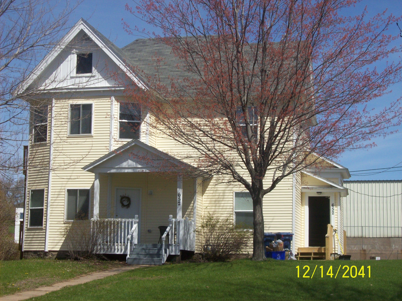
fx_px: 813
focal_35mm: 70
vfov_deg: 21.0
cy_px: 150
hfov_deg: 27.8
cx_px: 201
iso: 80
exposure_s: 1/475
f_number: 6.7
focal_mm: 11.6
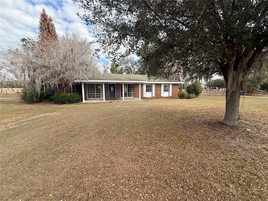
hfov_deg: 102.1
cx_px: 134
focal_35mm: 14
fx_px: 108
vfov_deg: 85.7
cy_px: 100
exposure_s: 1/799
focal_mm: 2.22
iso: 50
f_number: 2.2
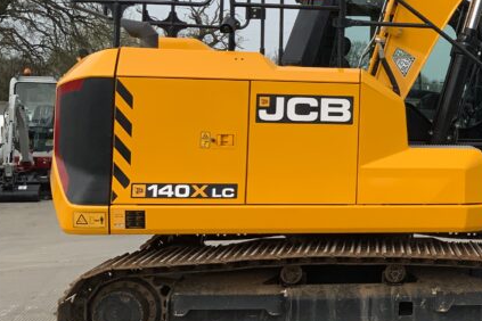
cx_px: 566
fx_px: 977
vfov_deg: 18.6
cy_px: 82
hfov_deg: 25.2
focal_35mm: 73
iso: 16
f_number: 1.8
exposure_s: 1/1577
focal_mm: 3
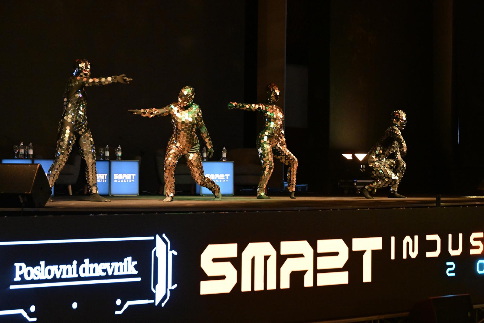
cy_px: 162
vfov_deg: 15.4
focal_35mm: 89
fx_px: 1197
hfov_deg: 22.9
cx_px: 242
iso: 8000
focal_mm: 89
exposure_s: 1/160
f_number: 3.5
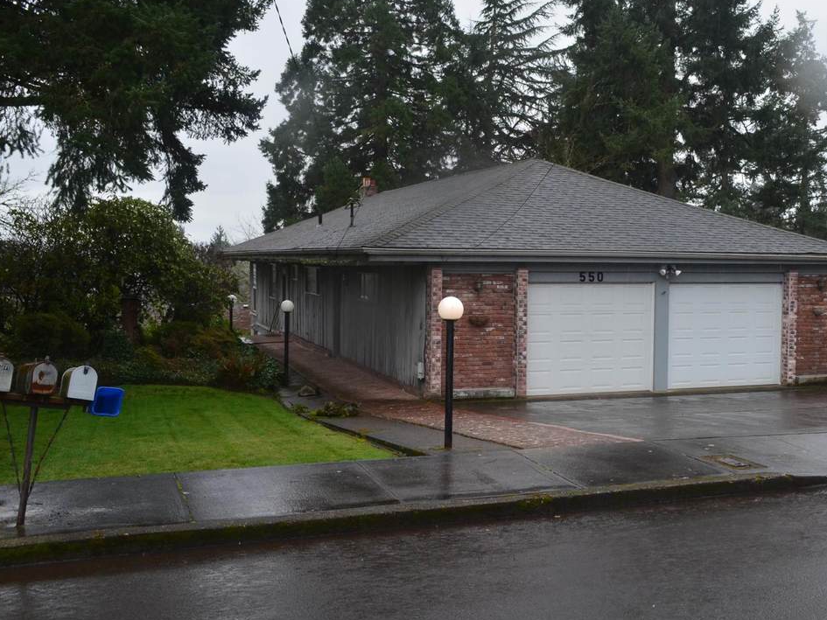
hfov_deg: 47.6
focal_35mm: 39
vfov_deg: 36.8
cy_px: 281
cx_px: 497
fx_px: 932
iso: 400
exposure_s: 1/160
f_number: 9
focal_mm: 20
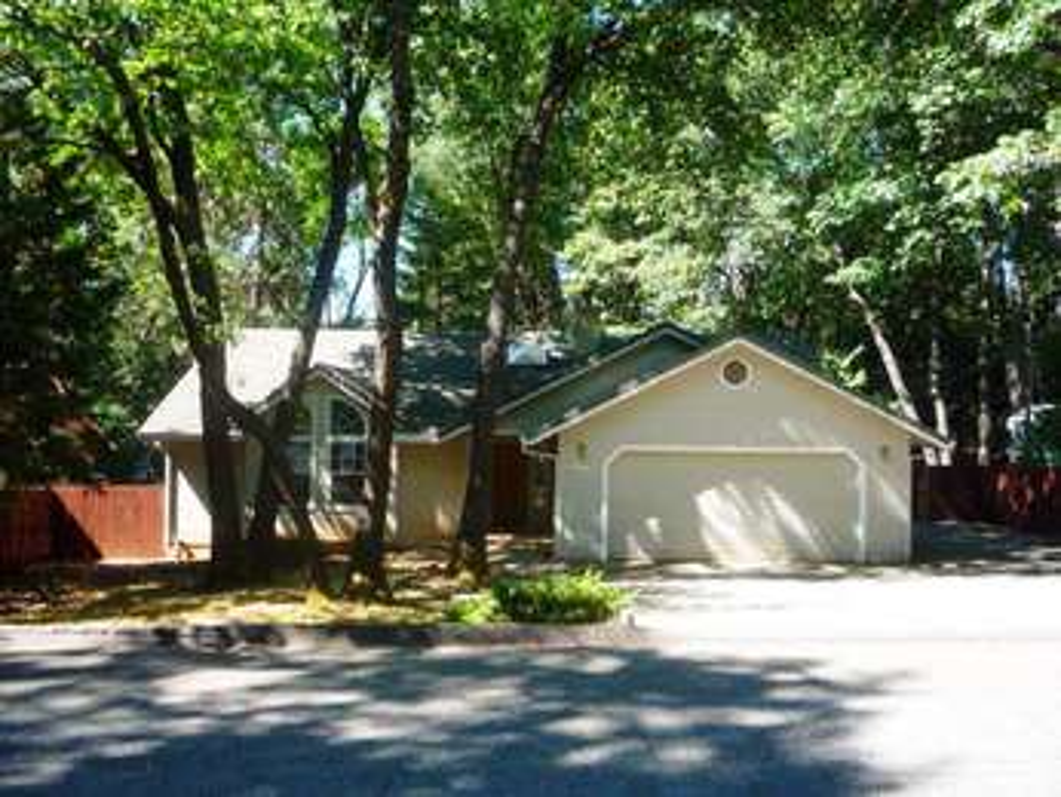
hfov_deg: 59.9
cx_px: 530
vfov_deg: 46.8
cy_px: 398
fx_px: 920
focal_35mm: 30
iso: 100
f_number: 4
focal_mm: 5.2
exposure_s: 1/125
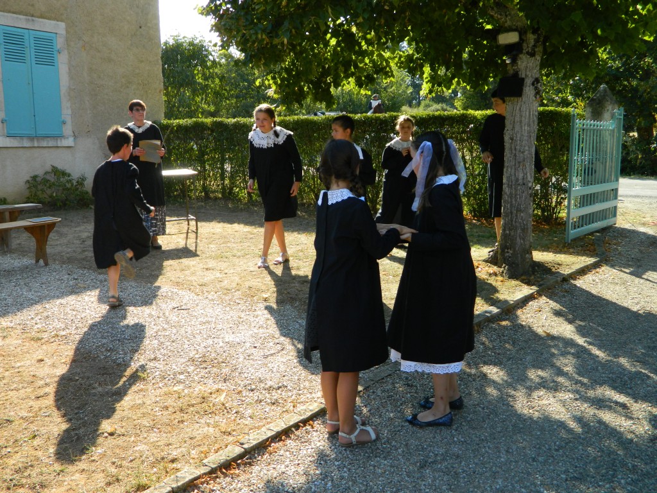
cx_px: 328
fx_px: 664
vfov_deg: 40.7
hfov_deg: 52.6
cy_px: 246
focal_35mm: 35
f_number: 3.3
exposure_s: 1/320
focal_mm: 6.2
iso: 100
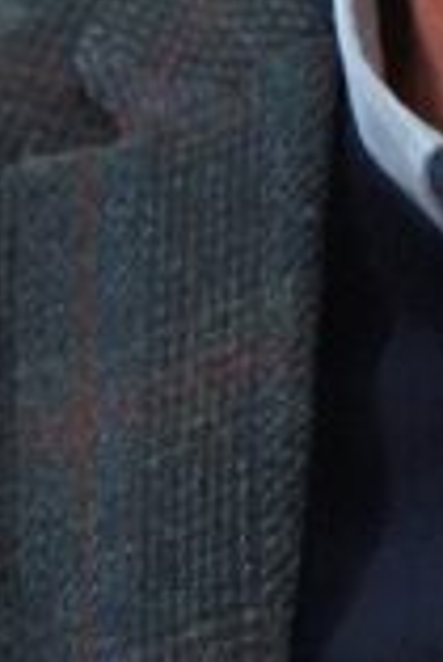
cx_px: 19
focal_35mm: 489
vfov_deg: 4.2
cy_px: 738
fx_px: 9006
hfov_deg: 2.8
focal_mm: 75
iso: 12800
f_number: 2.8
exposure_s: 1/160
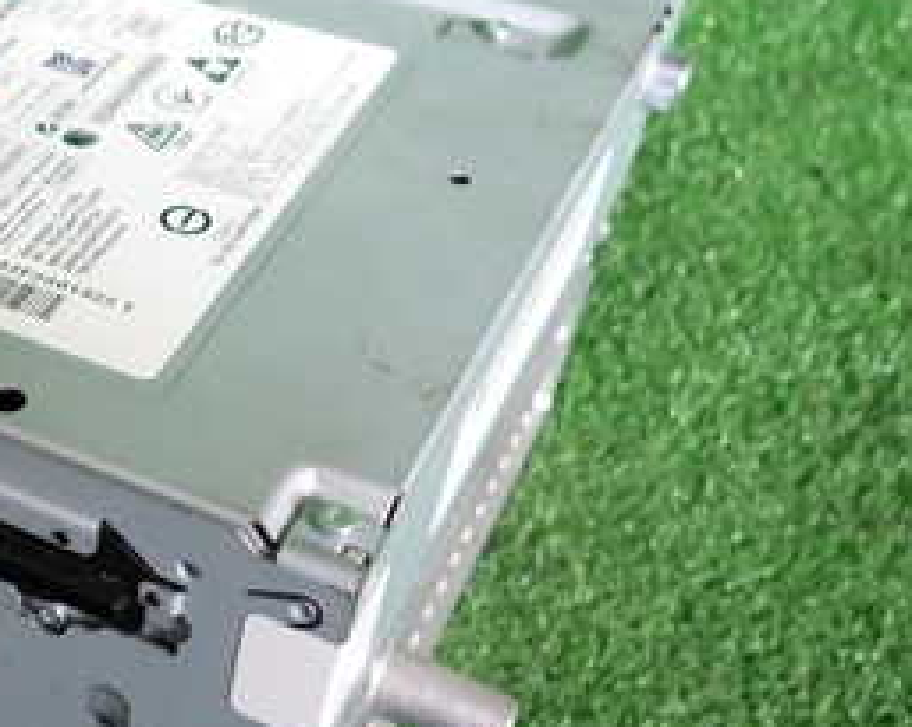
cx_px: -50
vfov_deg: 26.6
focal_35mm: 57
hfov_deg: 30.2
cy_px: 443
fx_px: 1537
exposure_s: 1/60
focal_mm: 4.5
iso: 160
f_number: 2
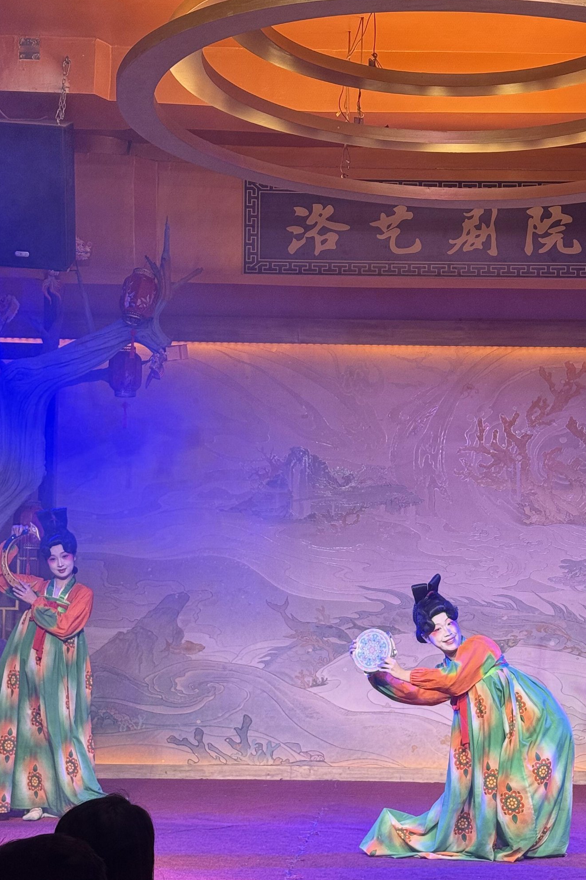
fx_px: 1685
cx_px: 412
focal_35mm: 69
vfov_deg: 29.1
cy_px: 560
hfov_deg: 19.6
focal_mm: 6.76
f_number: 1.78
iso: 80
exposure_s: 1/70.4
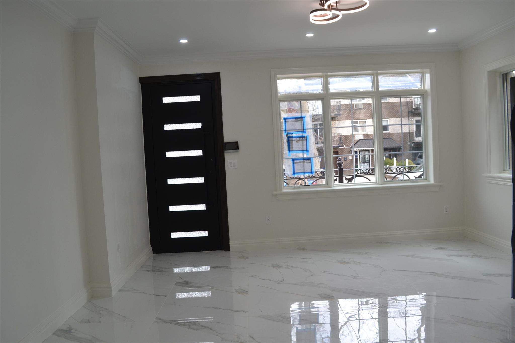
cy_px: 172
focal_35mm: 27
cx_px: 258
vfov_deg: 47.9
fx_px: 386
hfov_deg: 67.4
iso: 400
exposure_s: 1/100
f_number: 5.6
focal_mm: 18
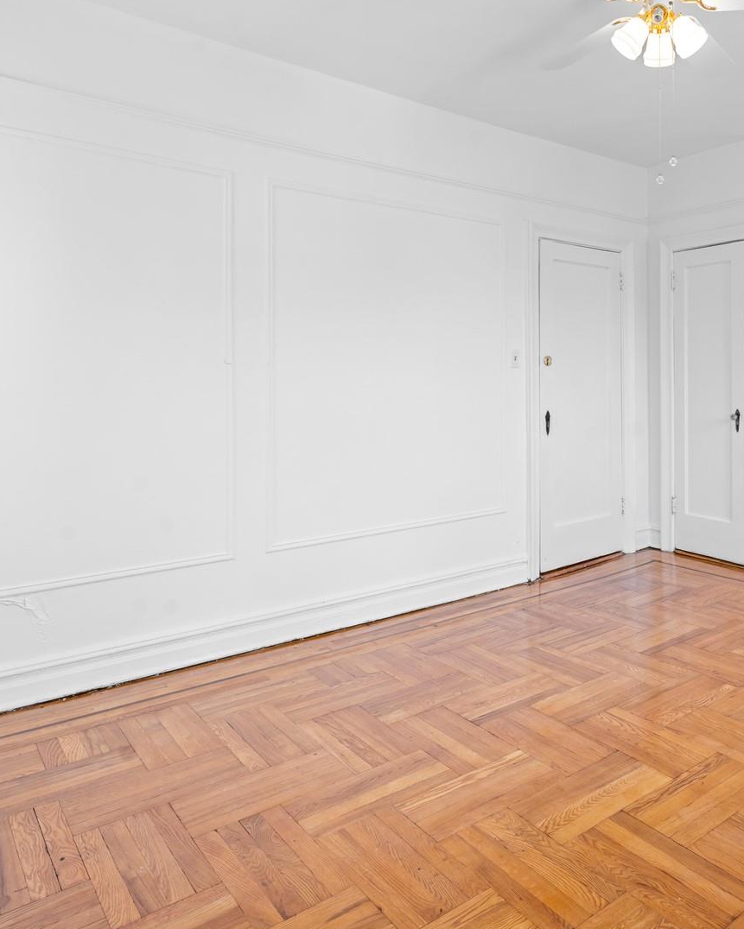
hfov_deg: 53.4
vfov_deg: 67.7
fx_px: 688
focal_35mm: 25
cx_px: 583
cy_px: 392
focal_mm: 14
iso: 200
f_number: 10
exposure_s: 1/2.5
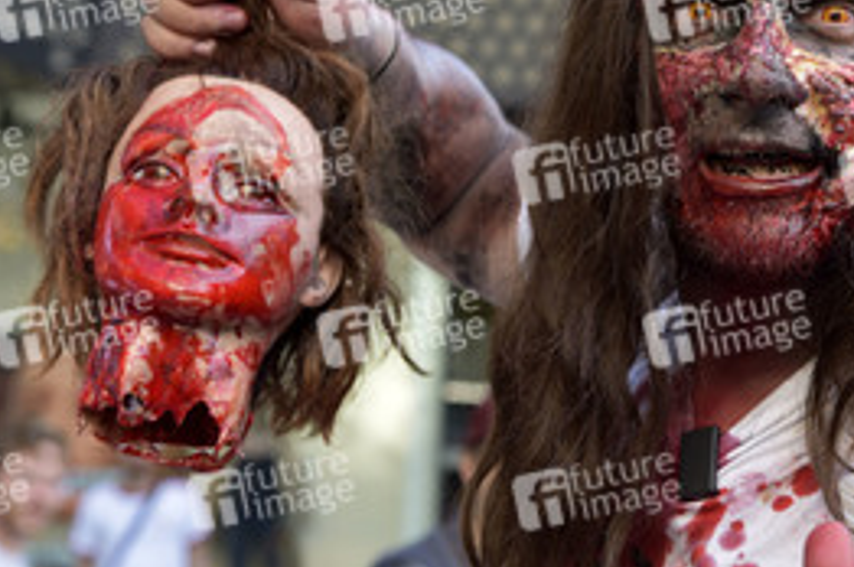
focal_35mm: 129
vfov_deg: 10.6
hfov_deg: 15.8
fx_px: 3056
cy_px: 248
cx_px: 640
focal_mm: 75
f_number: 5.6
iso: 400
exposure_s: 1/125
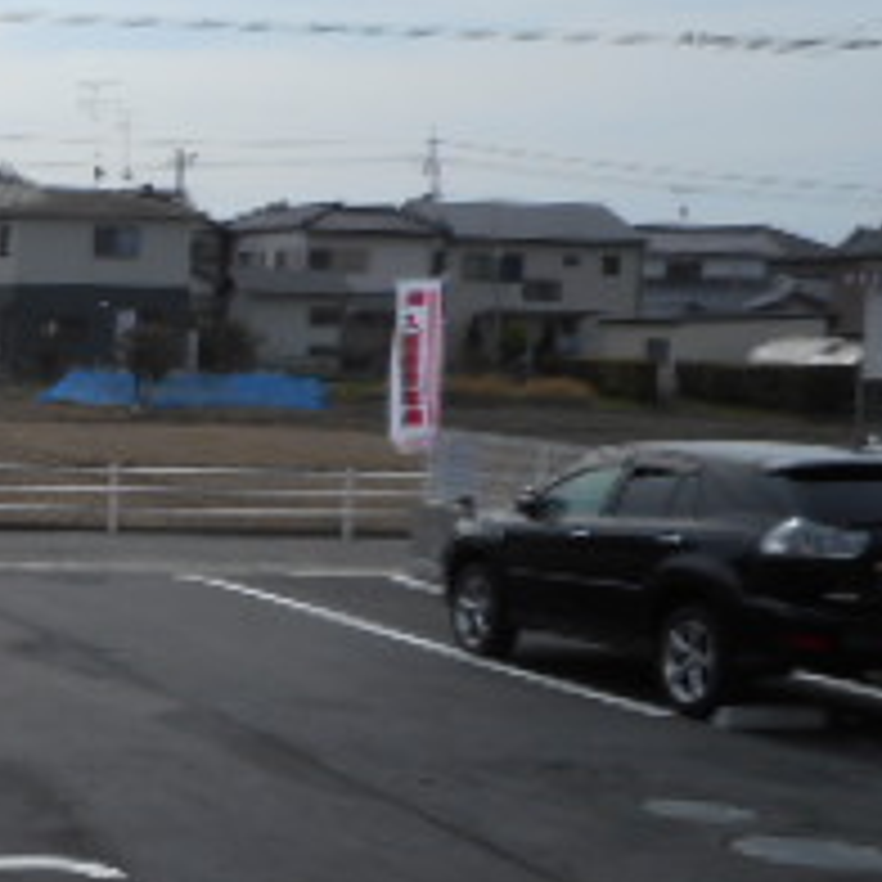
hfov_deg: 20.7
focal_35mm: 72
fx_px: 2076
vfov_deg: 24.0
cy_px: 482
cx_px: -410
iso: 80
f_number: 3.7
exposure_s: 1/1250
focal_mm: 4.5
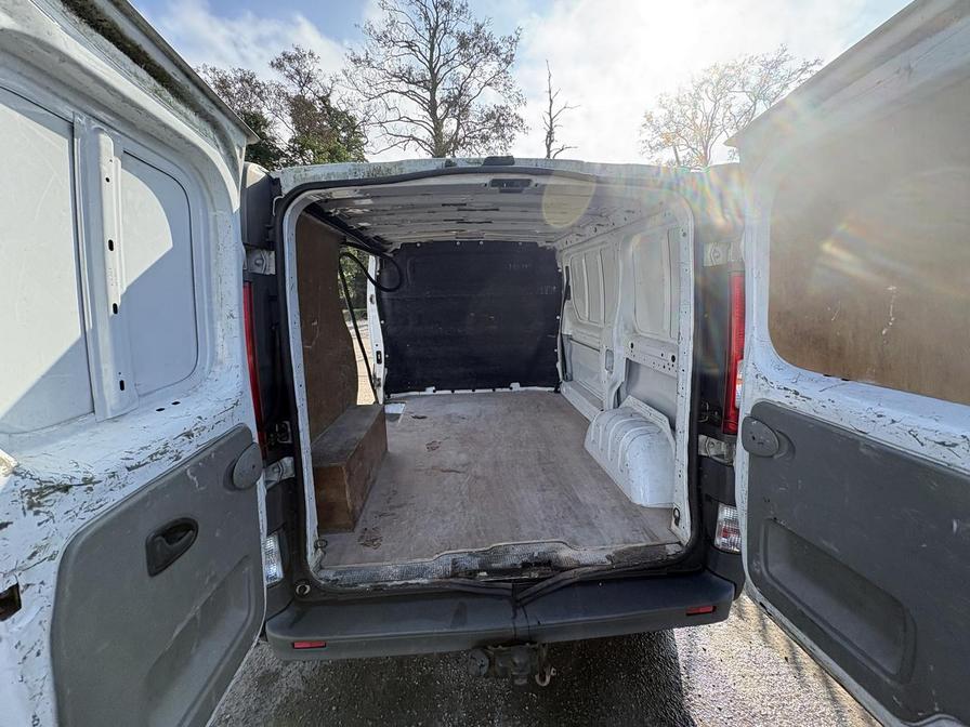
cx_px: 485
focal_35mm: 14
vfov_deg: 85.7
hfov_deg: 102.1
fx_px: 392
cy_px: 364
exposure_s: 1/479
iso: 64
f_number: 2.2
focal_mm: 2.22
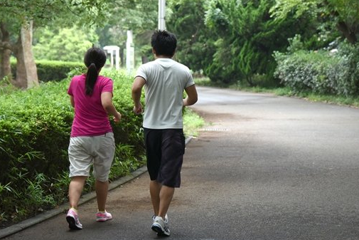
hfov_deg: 18.4
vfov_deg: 12.3
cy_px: 72
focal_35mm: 111
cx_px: 218
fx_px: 1107
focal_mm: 70
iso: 1000
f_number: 4.5
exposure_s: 1/200
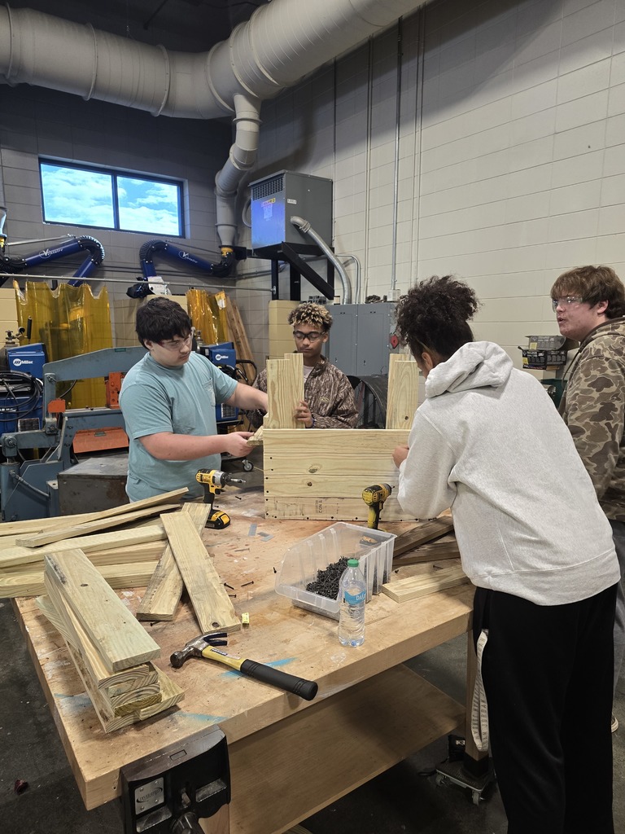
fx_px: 554
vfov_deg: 73.9
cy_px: 417
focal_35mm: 23
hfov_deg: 58.9
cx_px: 312
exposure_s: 1/120
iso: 160
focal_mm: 6.3
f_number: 1.7
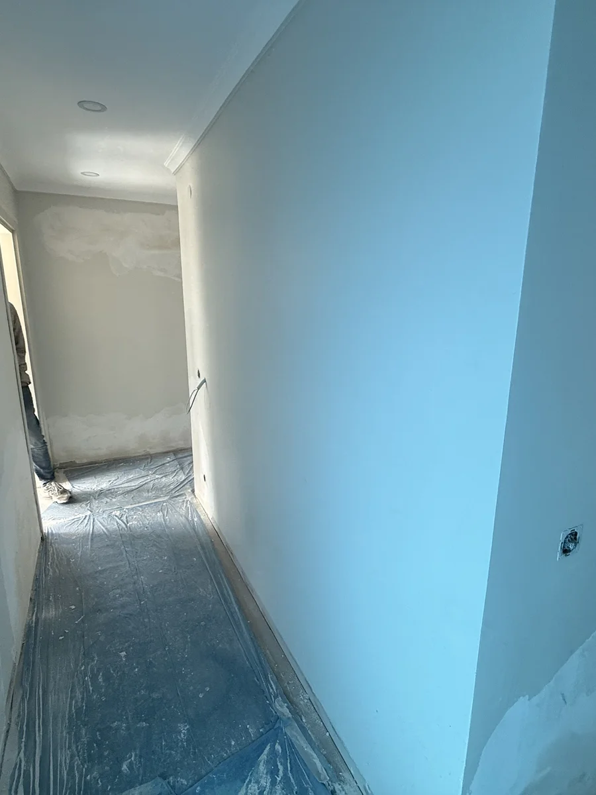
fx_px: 321
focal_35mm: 14
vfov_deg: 102.1
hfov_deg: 85.7
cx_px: 298
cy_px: 398
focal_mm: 2.22
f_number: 2.2
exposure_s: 1/99
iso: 160
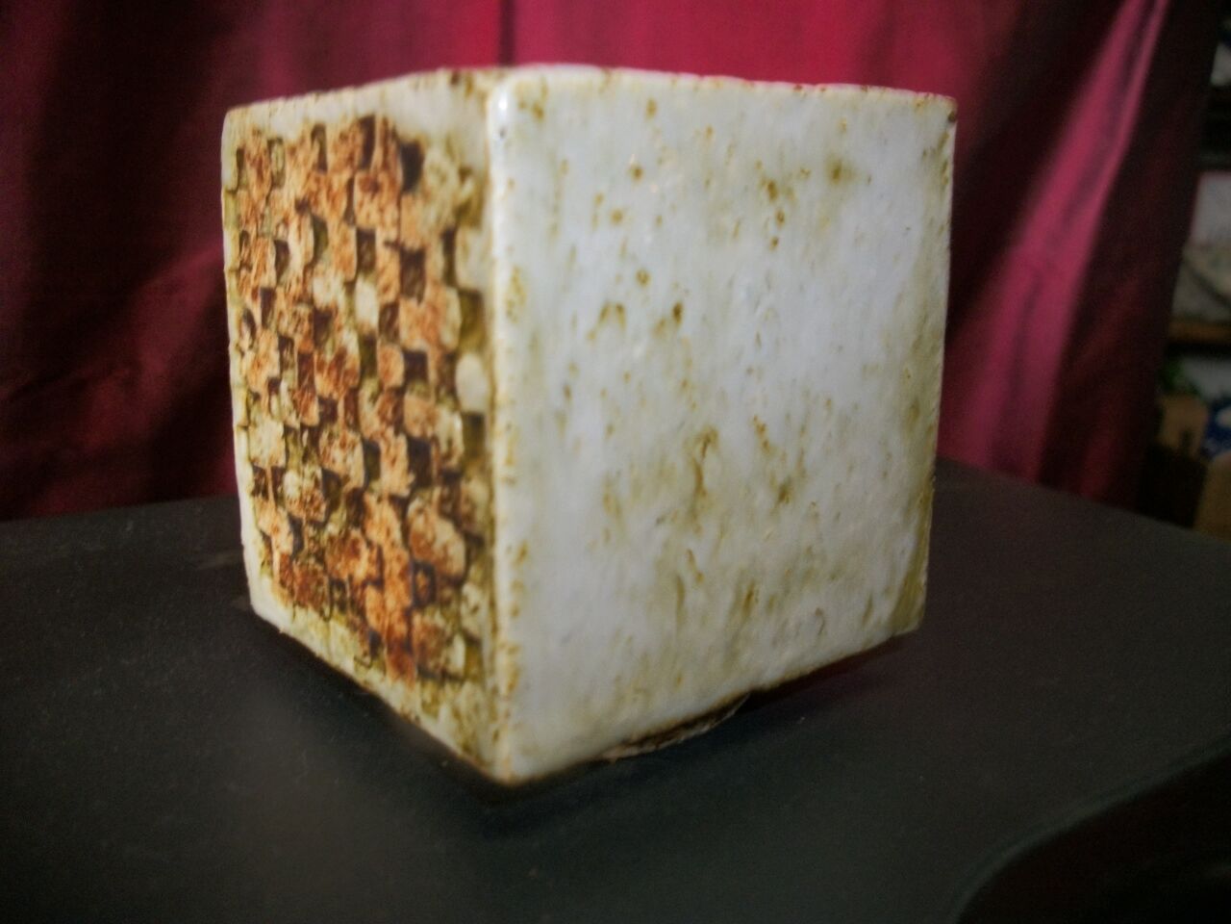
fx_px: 1138
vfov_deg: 44.2
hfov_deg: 56.8
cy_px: 462
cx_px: 616
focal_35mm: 32
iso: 160
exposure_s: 1/30
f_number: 2.9
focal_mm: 5.7
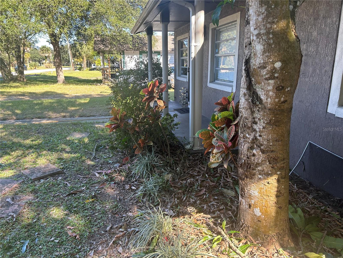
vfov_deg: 53.1
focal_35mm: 26
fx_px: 258
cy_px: 129
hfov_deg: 67.3
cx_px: 172
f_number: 1.5
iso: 40
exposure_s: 1/293
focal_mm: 5.7
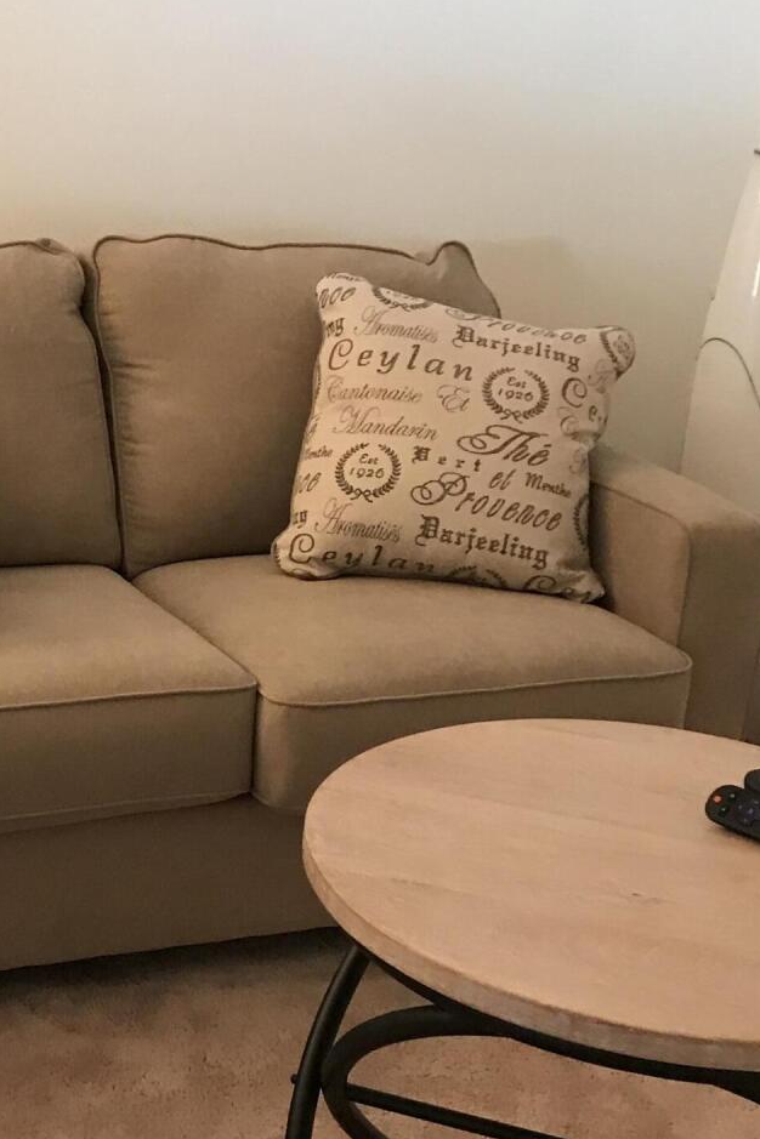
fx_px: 1963
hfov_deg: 21.7
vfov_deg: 32.3
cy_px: 684
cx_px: 169
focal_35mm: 62
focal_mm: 3.99
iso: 100
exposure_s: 1/9
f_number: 1.8
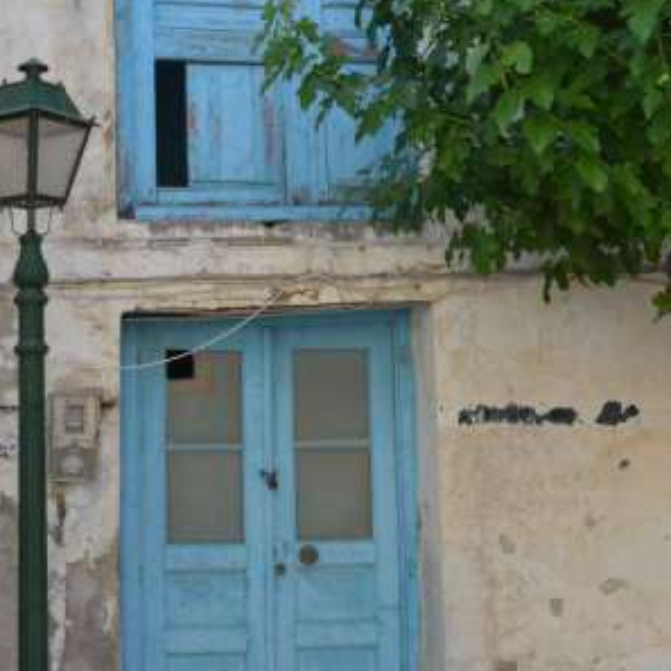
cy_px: 226
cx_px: 138
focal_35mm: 71
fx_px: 1557
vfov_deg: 24.2
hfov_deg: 24.0
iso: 1600
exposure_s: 1/160
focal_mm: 31
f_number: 13
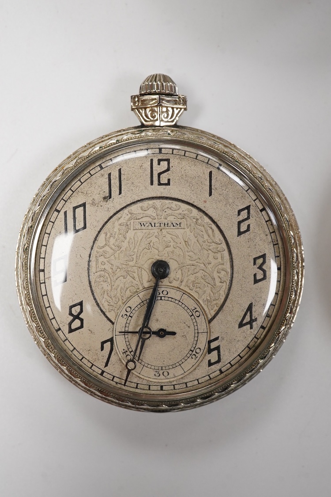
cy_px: 248
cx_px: 166
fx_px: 621
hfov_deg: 29.9
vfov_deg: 43.6
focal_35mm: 45
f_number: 16
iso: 2500
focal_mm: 30
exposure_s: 1/100
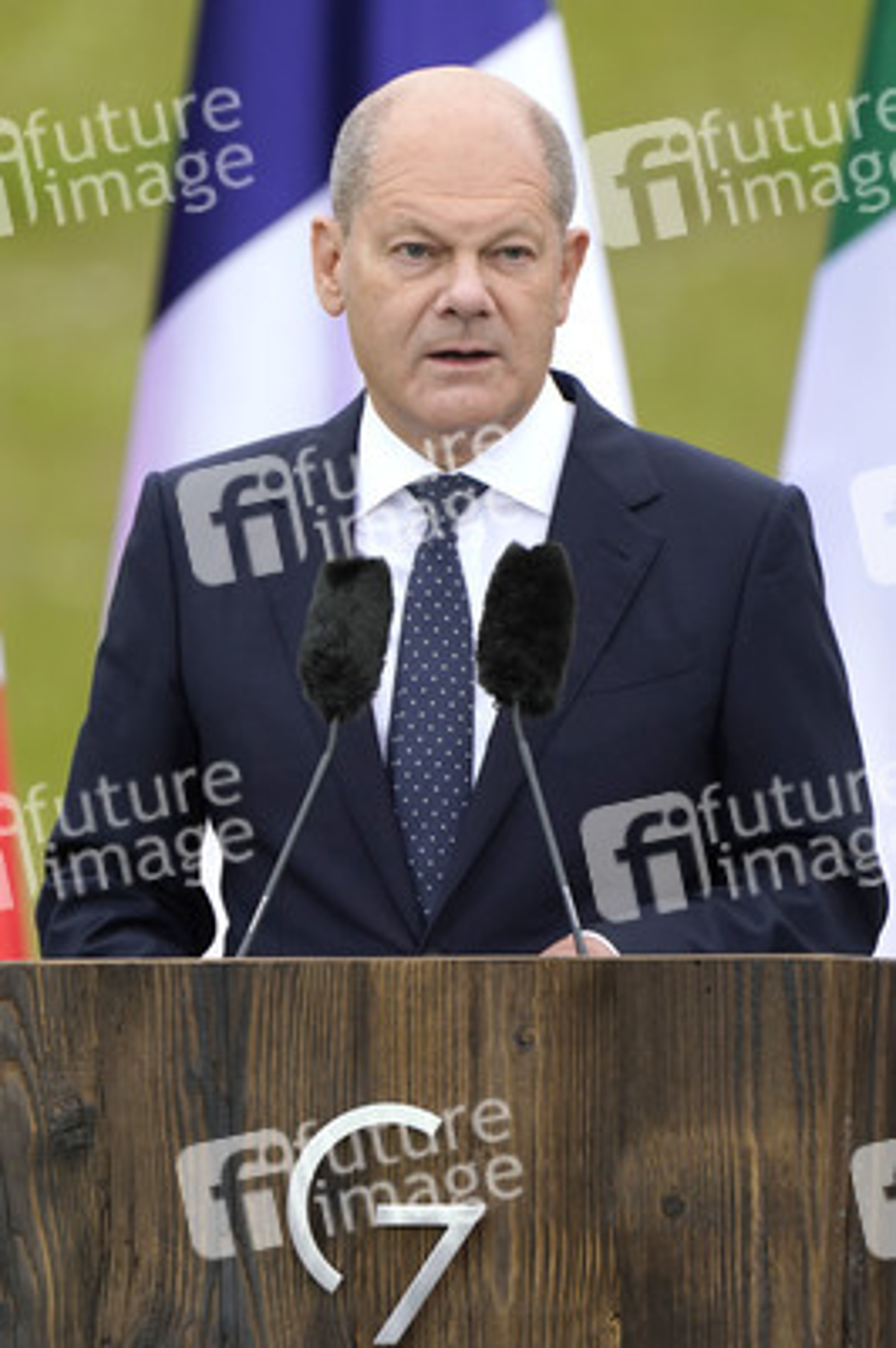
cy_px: 674
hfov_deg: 3.4
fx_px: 14958
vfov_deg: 5.2
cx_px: 448
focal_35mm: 400
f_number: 5.6
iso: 500
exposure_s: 1/640
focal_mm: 400
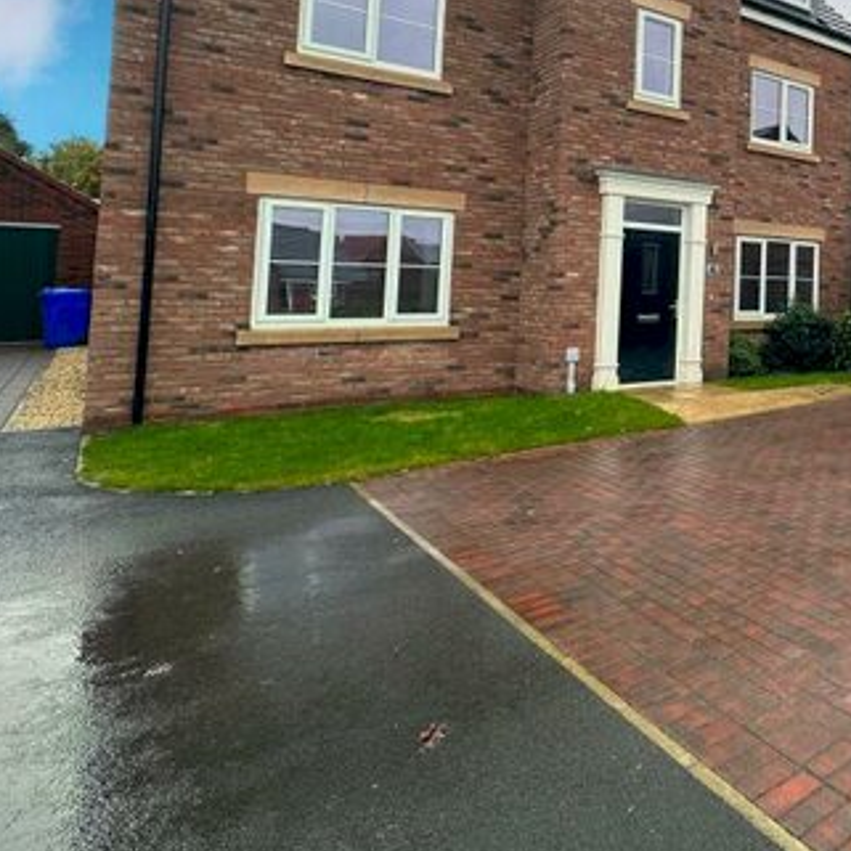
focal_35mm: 27
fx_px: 751
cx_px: 870
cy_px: 253
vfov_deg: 57.2
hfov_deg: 47.8
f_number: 2.2
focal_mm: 2.22
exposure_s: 1/214
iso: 40
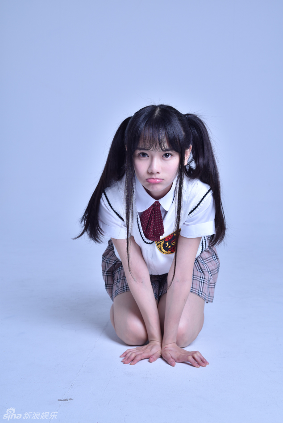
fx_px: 589
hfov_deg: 27.0
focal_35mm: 50
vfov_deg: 39.6
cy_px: 212
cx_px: 142
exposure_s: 1/200
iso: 100
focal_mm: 50
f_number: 6.3
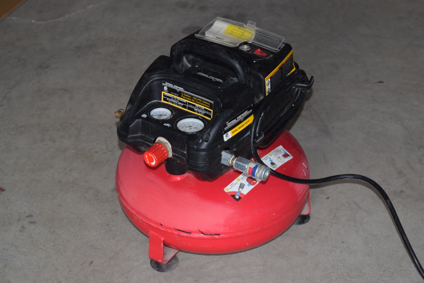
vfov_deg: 18.9
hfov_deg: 28.1
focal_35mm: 72
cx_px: 212
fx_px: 848
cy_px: 142
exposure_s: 1/80
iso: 800
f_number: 5.3
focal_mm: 48
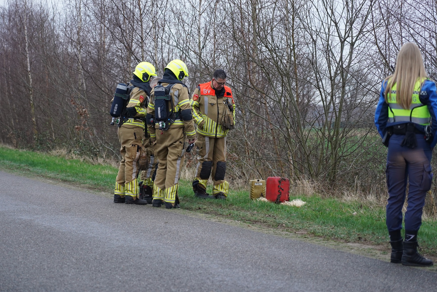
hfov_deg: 17.5
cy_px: 137
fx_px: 1420
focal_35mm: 117
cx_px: 198
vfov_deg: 11.7
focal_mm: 105
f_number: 4
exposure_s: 1/160
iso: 1250
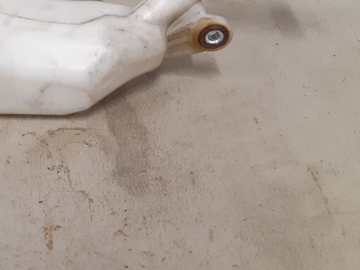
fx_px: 582
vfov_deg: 25.2
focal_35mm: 56
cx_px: 38
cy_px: 18
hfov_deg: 32.7
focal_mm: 3.93
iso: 125
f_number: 1.7
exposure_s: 1/50
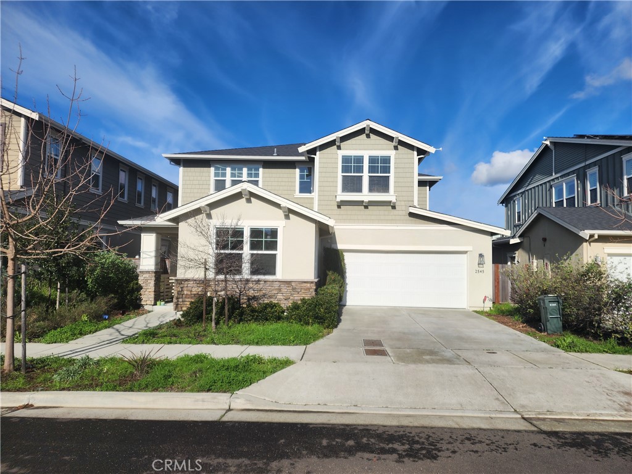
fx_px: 420
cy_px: 237
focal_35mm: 23
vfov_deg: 58.9
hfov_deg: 73.9
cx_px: 316
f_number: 1.8
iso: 12
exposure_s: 1/2169
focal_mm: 6.4
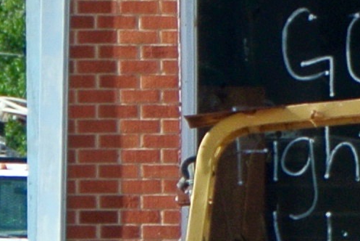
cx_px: 1256
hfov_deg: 2.2
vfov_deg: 1.5
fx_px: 9285
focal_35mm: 928
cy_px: 102
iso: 100
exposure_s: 1/250
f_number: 5.6
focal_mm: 44.2
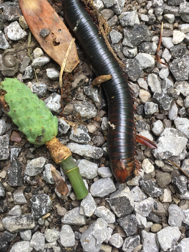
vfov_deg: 46.3
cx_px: 85
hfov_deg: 35.9
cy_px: 91
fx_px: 291
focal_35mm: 40
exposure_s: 1/120
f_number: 2.2
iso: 32
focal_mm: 4.15
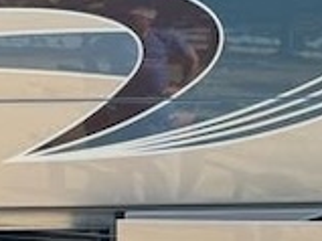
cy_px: 34
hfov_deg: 14.5
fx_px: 1125
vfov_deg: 12.2
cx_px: -241
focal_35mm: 121
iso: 80
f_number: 1.78
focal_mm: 6.76
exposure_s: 1/876
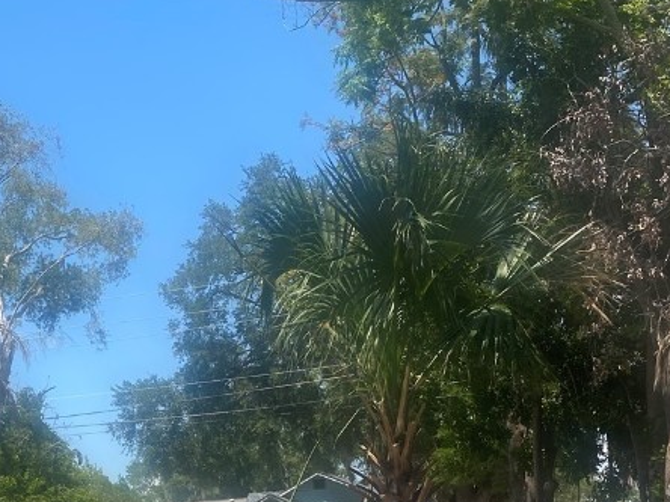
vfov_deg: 23.3
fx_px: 1161
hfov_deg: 31.2
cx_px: 119
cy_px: 520
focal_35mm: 60
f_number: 1.8
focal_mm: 4.25
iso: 32
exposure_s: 1/2141
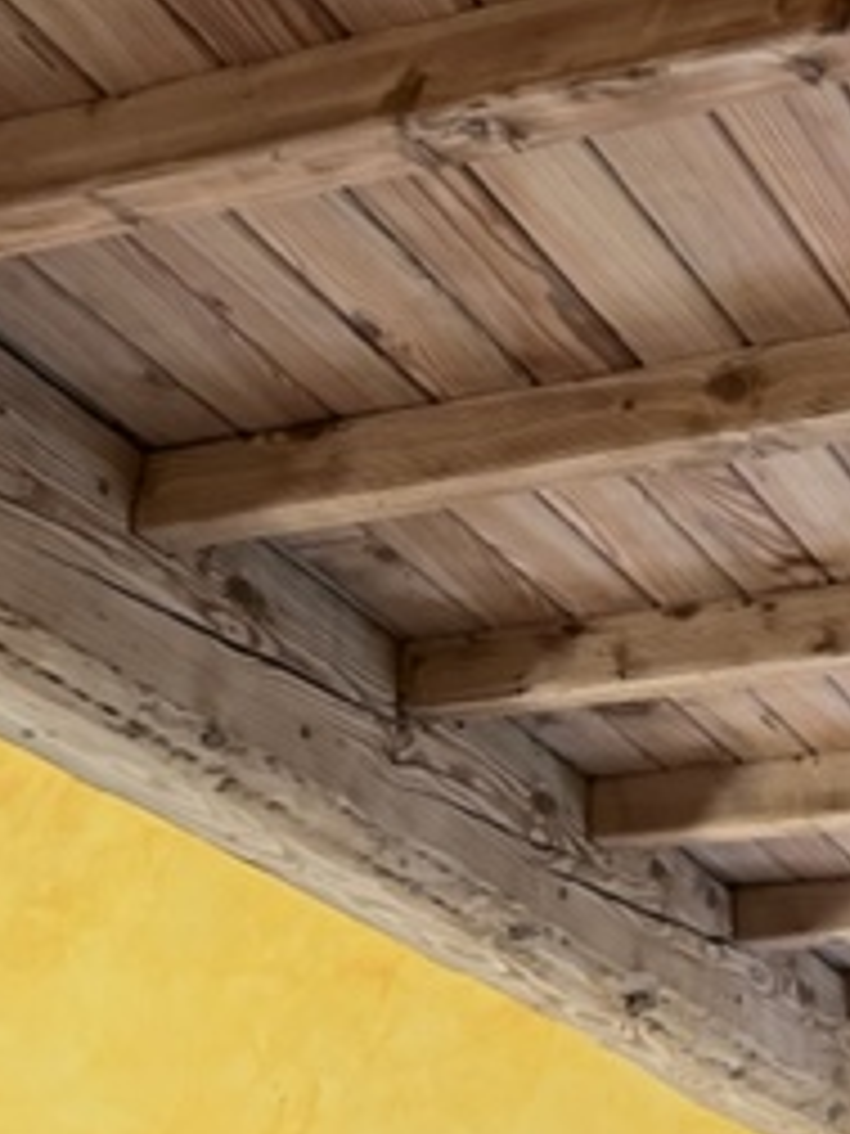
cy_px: 454
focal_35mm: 66
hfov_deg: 21.6
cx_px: 823
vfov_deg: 29.3
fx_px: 2161
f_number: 1.6
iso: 125
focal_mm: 5.1
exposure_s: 1/79
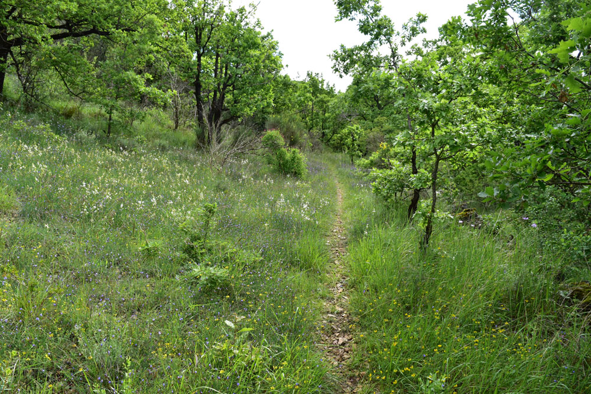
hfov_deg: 61.9
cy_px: 197
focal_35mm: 30
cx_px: 296
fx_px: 493
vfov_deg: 43.6
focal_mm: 20
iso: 400
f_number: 8
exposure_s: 1/400
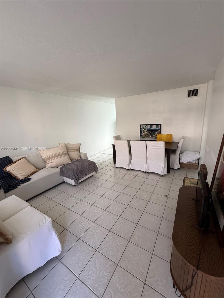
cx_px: 112
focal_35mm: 14
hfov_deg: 85.7
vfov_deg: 102.1
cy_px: 149
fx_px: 121
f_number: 2.2
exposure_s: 1/99
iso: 80
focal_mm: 2.22
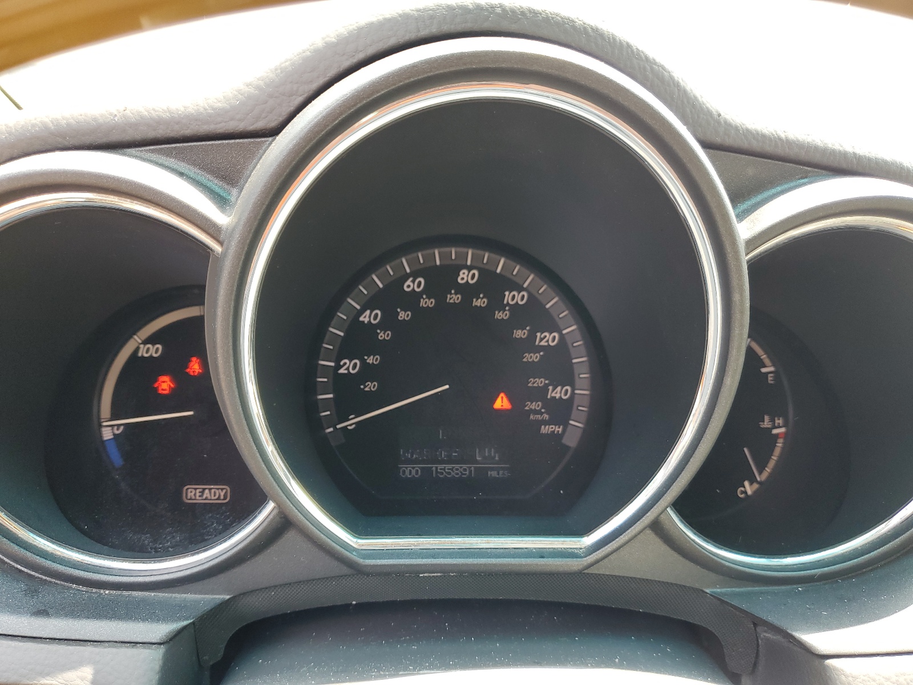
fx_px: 686
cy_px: 342
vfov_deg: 53.1
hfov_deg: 67.3
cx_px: 456
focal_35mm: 26
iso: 57
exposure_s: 1/120
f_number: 1.5
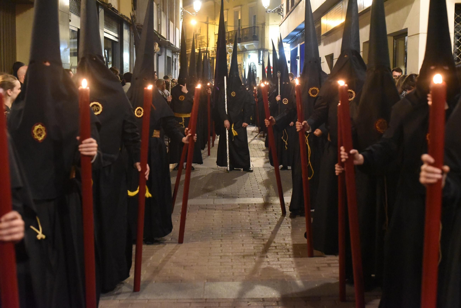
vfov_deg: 27.0
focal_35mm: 50
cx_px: 230
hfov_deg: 39.6
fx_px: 640
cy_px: 154
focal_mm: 50
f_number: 3.5
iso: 12800
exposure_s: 1/125
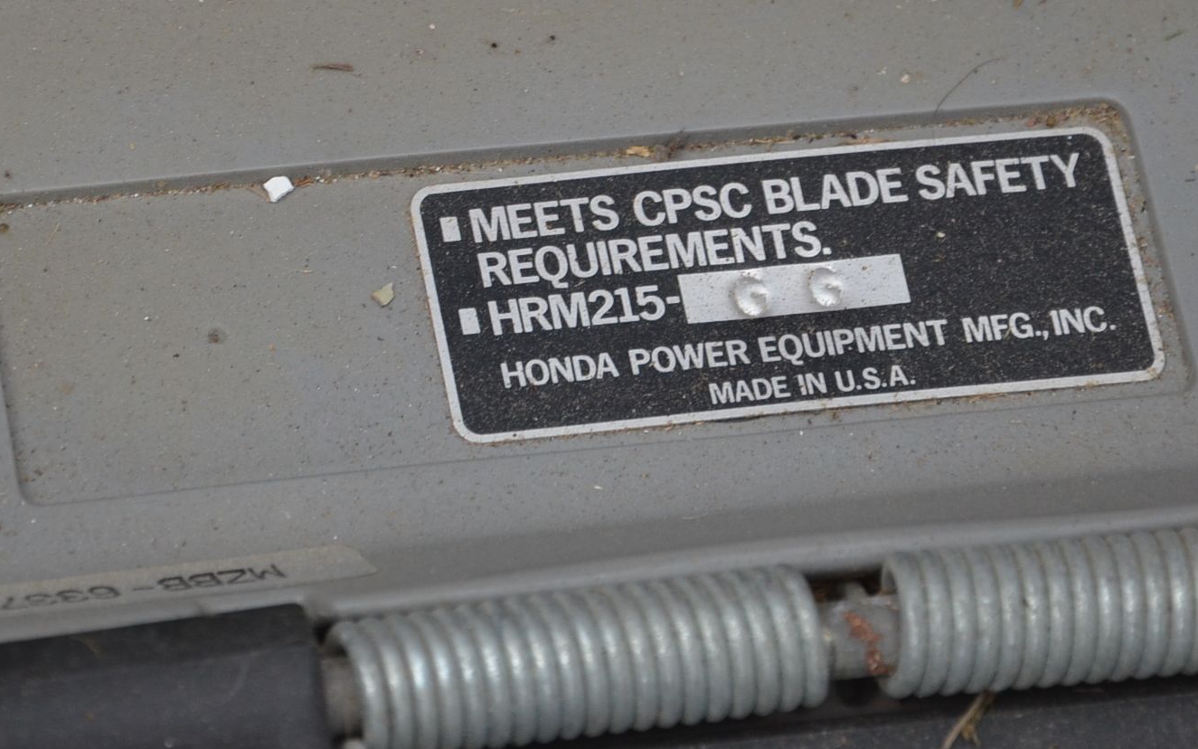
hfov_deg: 7.0
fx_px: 9727
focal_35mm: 298
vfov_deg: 4.4
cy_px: 15
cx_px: 570
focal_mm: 105
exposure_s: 1/320
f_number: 5.6
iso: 400
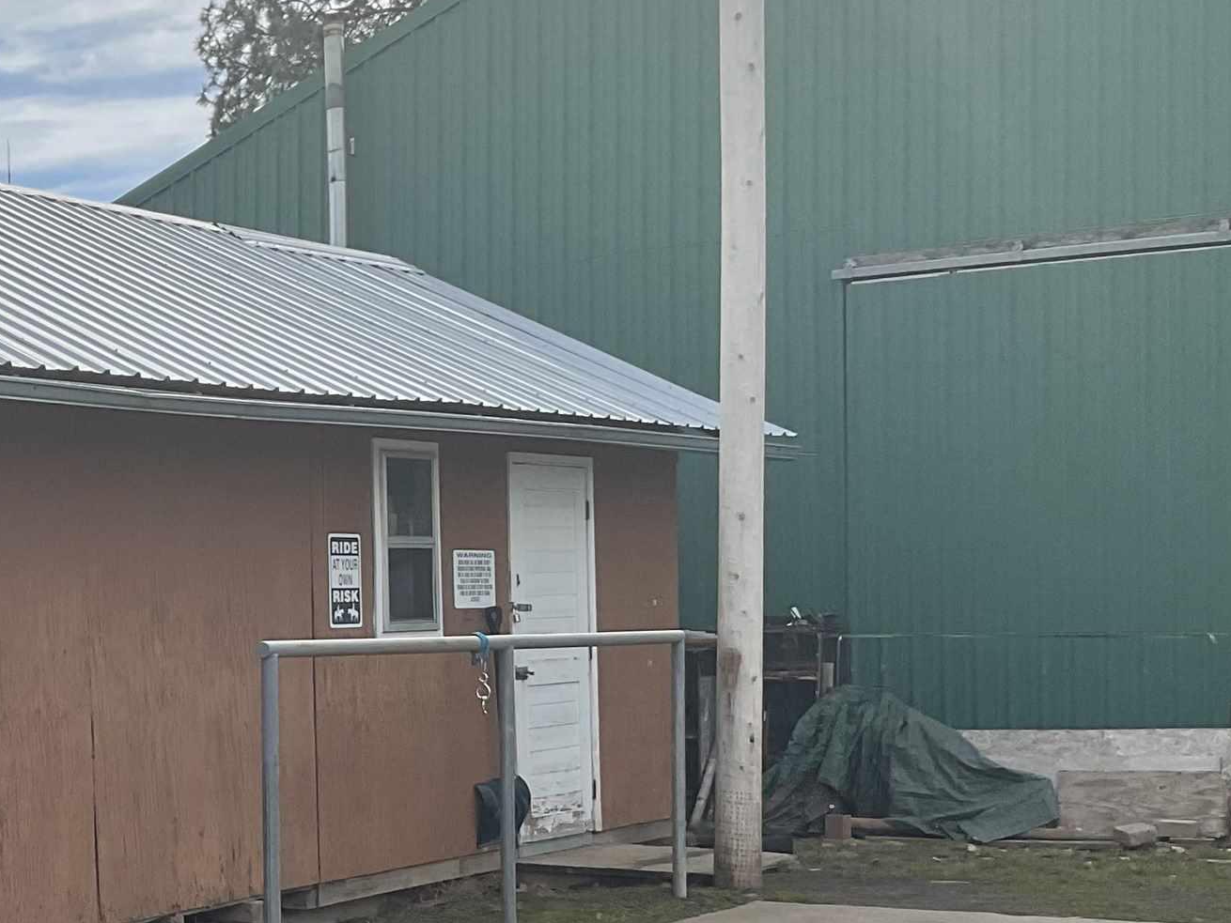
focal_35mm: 68
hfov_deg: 26.5
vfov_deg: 21.4
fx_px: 2419
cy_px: 714
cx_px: -97
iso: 16
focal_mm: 3
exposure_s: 1/1675
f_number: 1.8
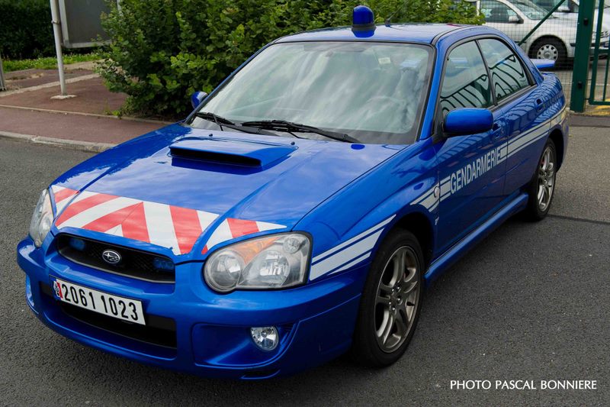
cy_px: 204
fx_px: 678
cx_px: 305
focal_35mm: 40
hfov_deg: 48.5
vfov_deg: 33.4
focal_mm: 40
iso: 200
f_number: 5.6
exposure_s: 1/400
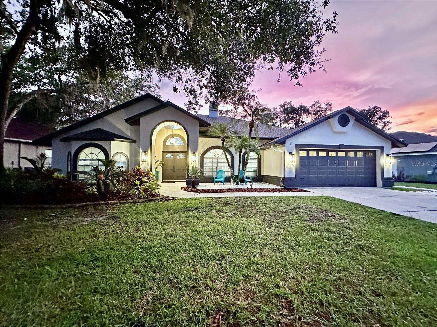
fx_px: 177
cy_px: 164
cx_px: 218
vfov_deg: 85.7
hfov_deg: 102.1
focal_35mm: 14
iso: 1000
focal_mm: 2.22
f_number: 2.2
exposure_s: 1/60
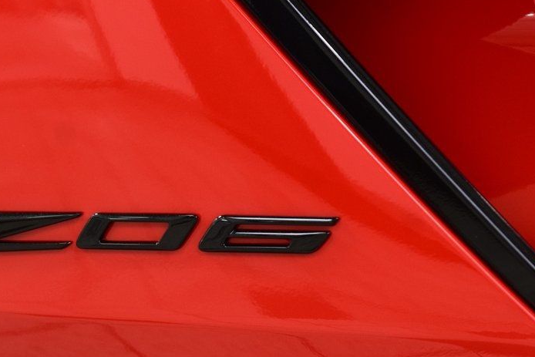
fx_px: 2304
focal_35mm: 155
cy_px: 245
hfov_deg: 13.2
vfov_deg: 8.9
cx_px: 163
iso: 1600
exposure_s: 1/30
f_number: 5
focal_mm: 70
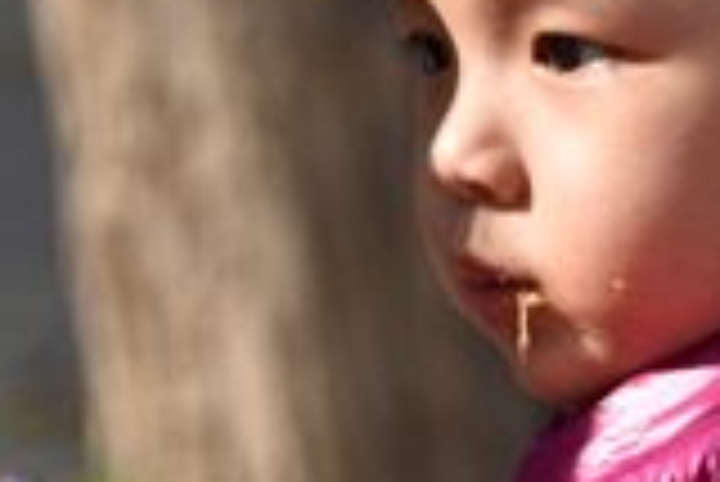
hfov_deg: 7.7
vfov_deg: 5.2
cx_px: 360
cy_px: 180
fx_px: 5325
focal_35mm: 266
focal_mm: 85
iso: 200
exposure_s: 1/1250
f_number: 4.5
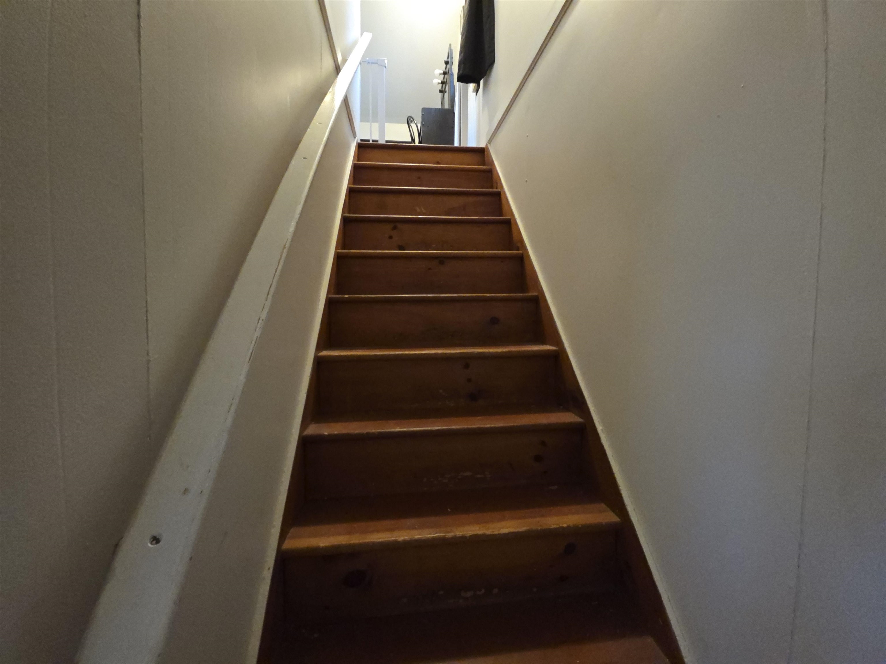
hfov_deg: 106.2
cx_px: 443
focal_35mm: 13
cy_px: 332
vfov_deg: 89.9
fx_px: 333
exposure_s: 1/24
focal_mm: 2.2
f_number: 1.9
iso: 1250
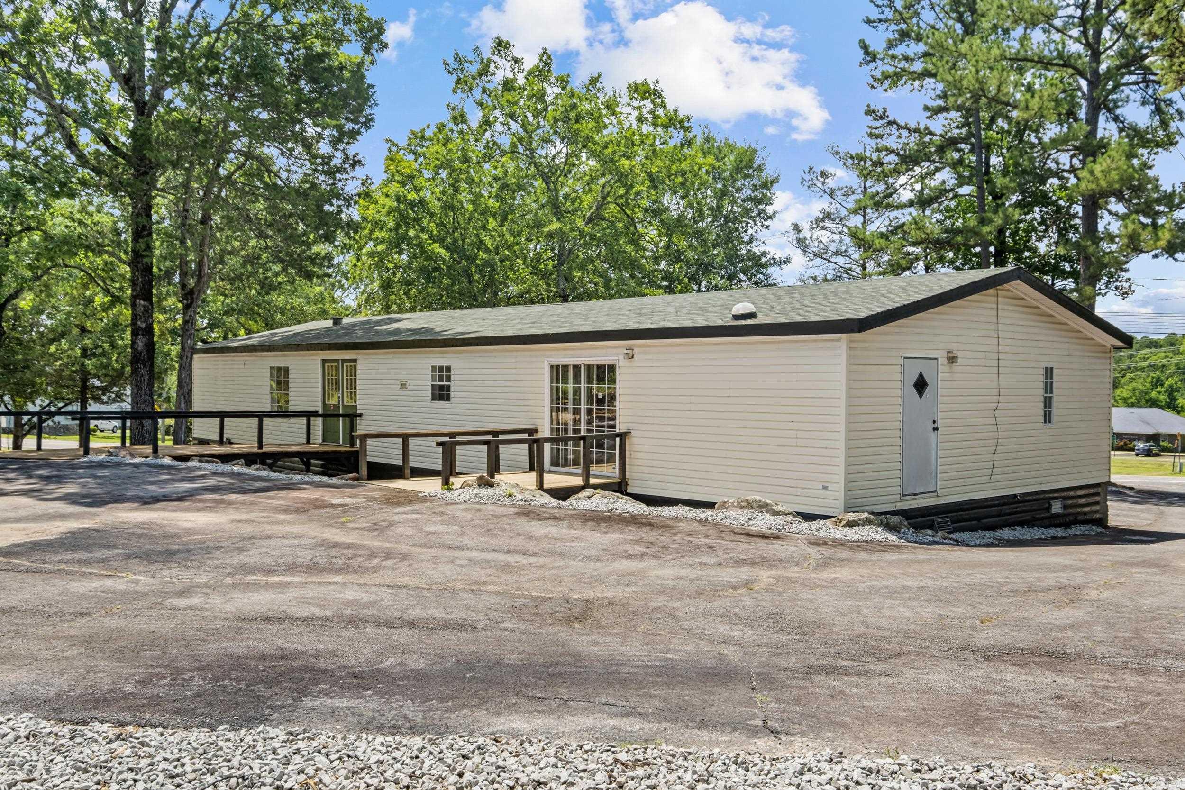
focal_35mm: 30
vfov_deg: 43.6
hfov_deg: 61.9
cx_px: 592
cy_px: 395
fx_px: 987
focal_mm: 20
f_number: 8
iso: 200
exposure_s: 1/40
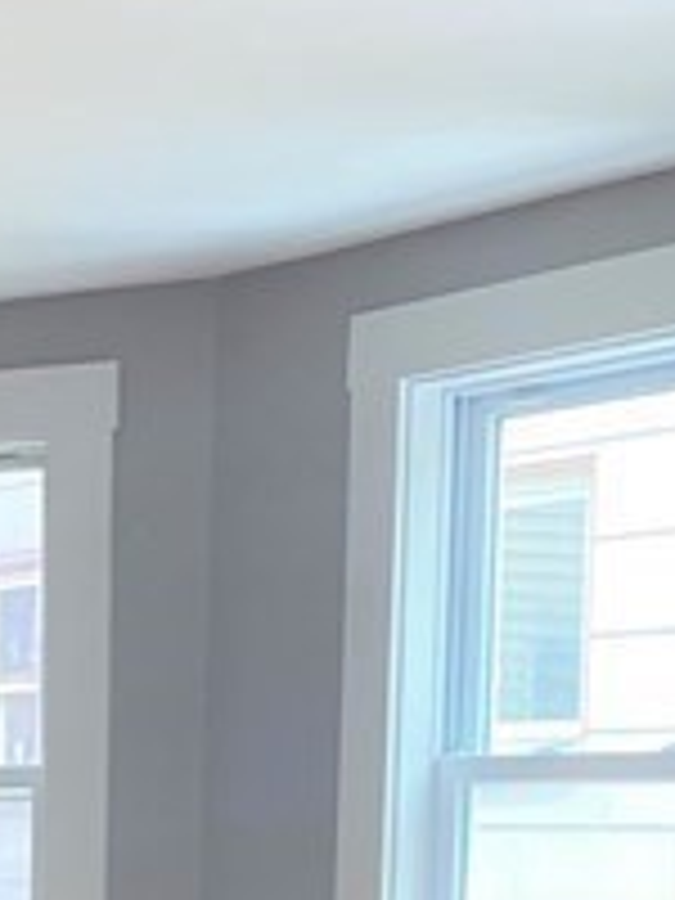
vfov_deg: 18.1
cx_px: -238
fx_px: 2600
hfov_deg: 14.1
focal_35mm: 100
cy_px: 1233
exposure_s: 1/82
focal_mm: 4.25
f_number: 1.8
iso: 125
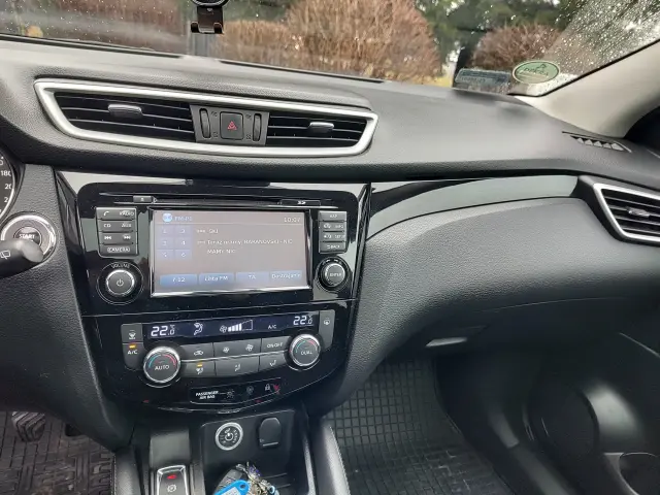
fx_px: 439
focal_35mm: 23
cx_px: 330
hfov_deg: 73.9
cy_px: 248
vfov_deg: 58.9
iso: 190
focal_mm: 5.56
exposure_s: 1/100
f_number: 1.8
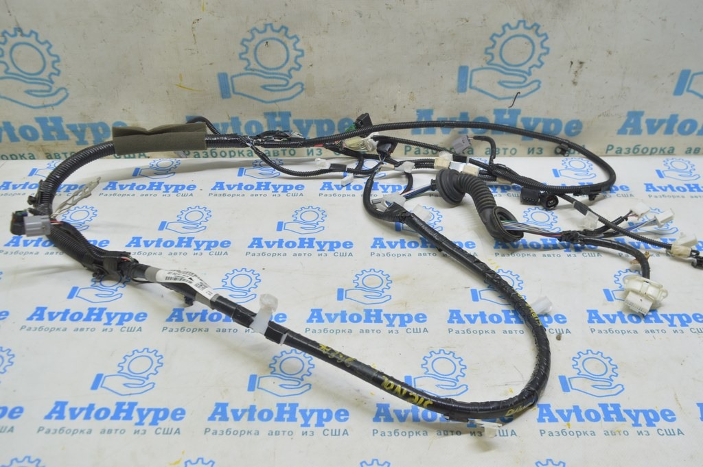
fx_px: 644
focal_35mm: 33
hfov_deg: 57.3
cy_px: 234
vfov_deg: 39.9
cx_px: 352
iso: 400
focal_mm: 22
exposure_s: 1/20
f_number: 5.6
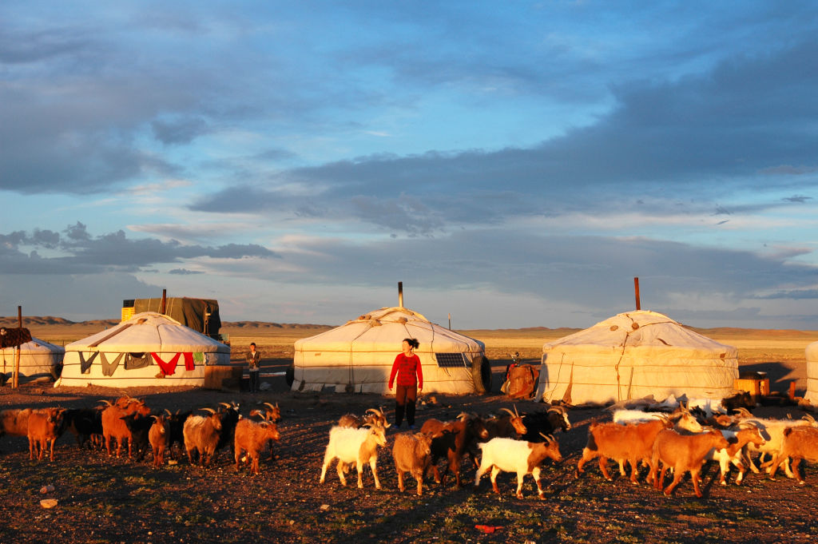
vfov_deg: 28.9
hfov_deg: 42.4
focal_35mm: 46
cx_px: 409
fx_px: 1056
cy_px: 272
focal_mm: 31
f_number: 6.3
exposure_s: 1/160
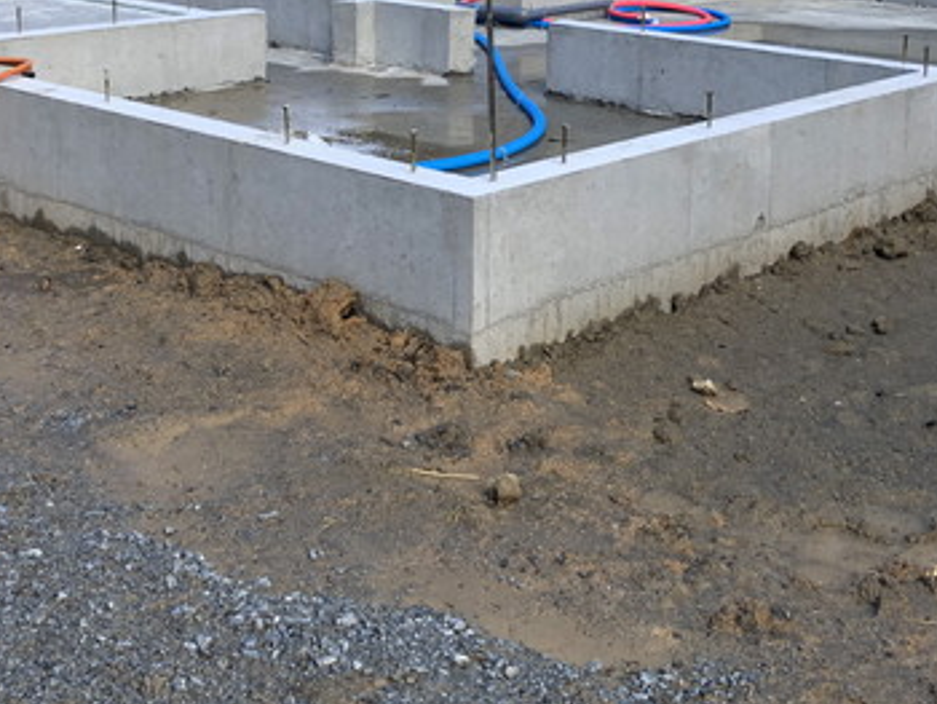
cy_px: 79
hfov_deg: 34.3
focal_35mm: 56
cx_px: 474
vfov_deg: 25.4
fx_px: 1517
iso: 20
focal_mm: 3.99
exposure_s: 1/471
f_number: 1.8
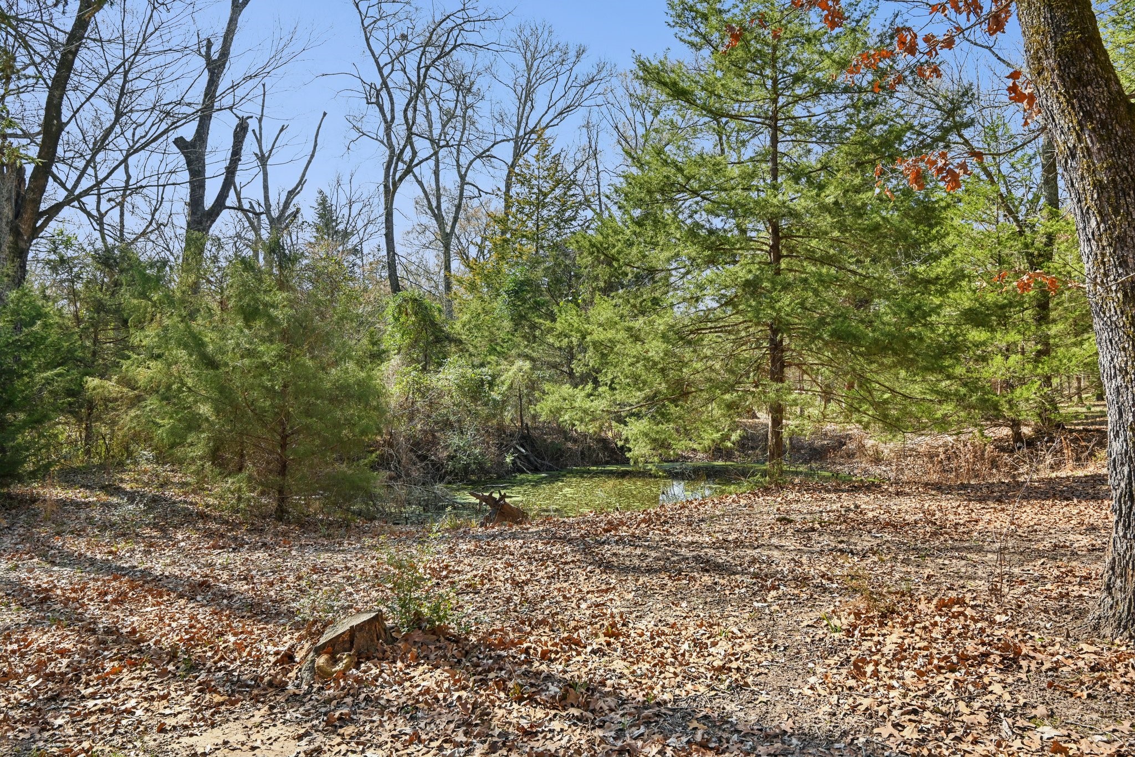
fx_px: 757
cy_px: 378
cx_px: 568
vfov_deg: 53.1
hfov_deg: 73.7
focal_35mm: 24
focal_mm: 24
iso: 400
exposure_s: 1/320
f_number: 8
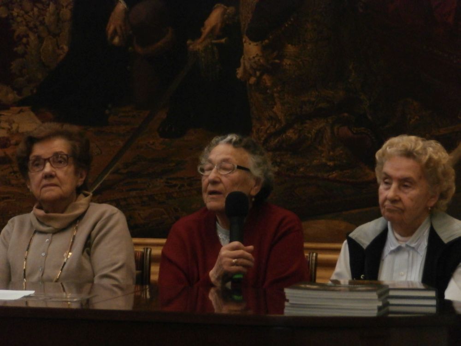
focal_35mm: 166
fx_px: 2211
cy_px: 173
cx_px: 230
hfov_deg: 11.9
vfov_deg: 8.9
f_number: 5.8
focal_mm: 29.39
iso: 800
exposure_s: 1/50
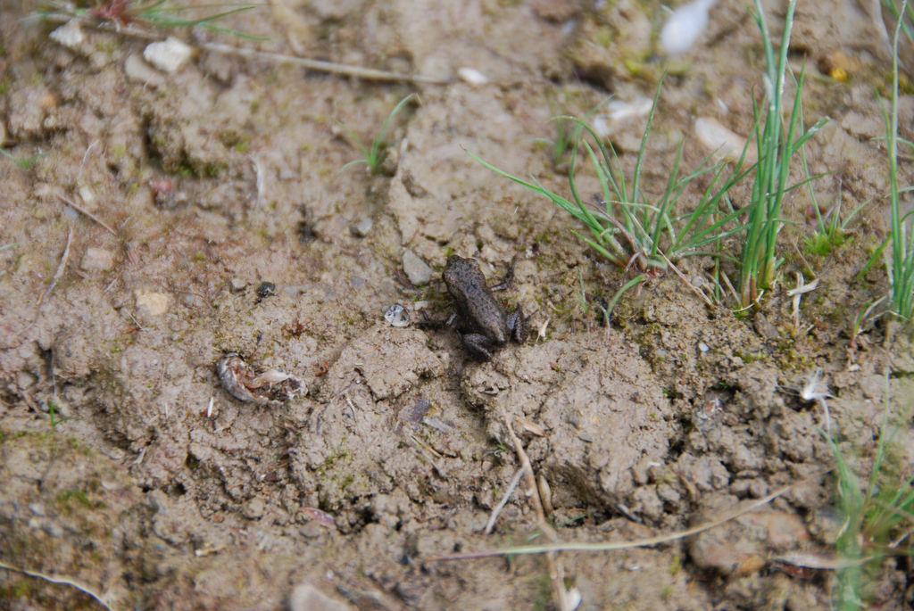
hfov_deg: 6.9
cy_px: 306
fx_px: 7624
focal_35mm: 300
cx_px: 457
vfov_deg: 4.6
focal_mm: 200
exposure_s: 1/125
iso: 200
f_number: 6.3
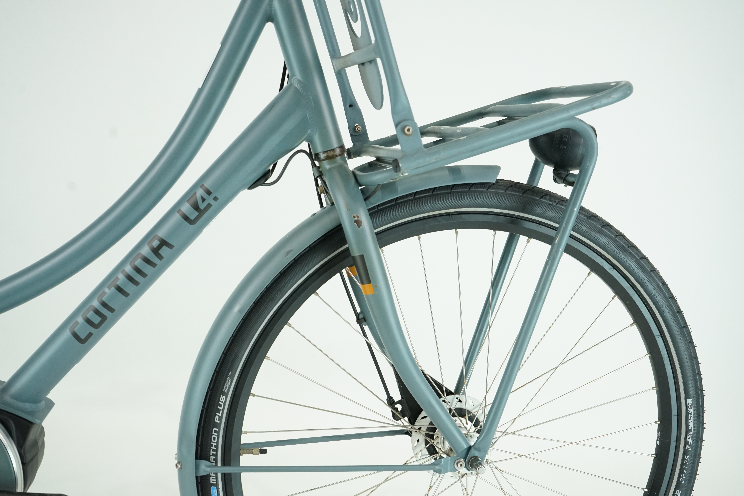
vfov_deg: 35.1
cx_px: 372
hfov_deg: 50.7
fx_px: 785
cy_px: 248
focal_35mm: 38
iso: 2500
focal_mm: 38
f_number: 6.3
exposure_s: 1/200
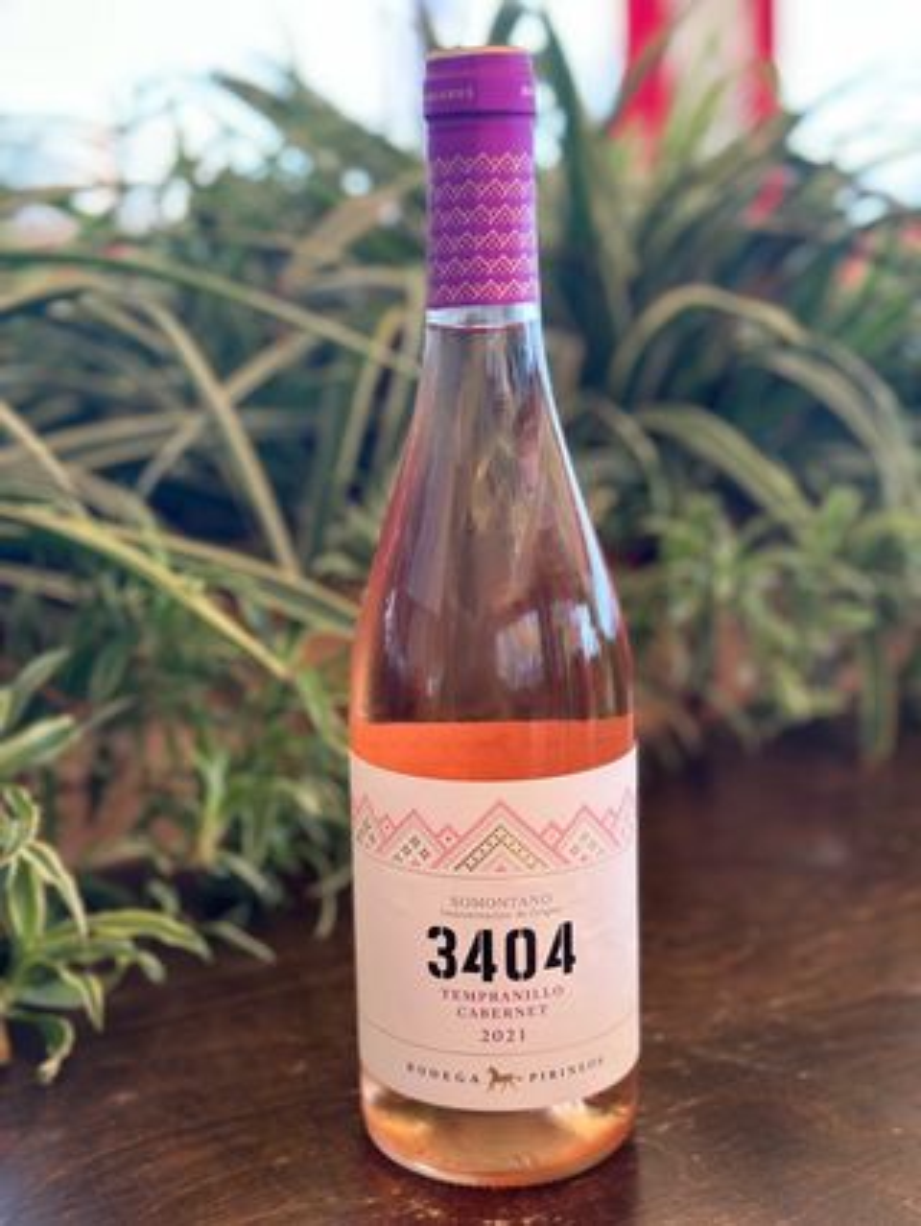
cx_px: 460
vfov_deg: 39.6
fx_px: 1701
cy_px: 613
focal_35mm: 48
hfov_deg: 30.3
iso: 200
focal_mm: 6.86
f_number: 1.78
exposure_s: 1/60
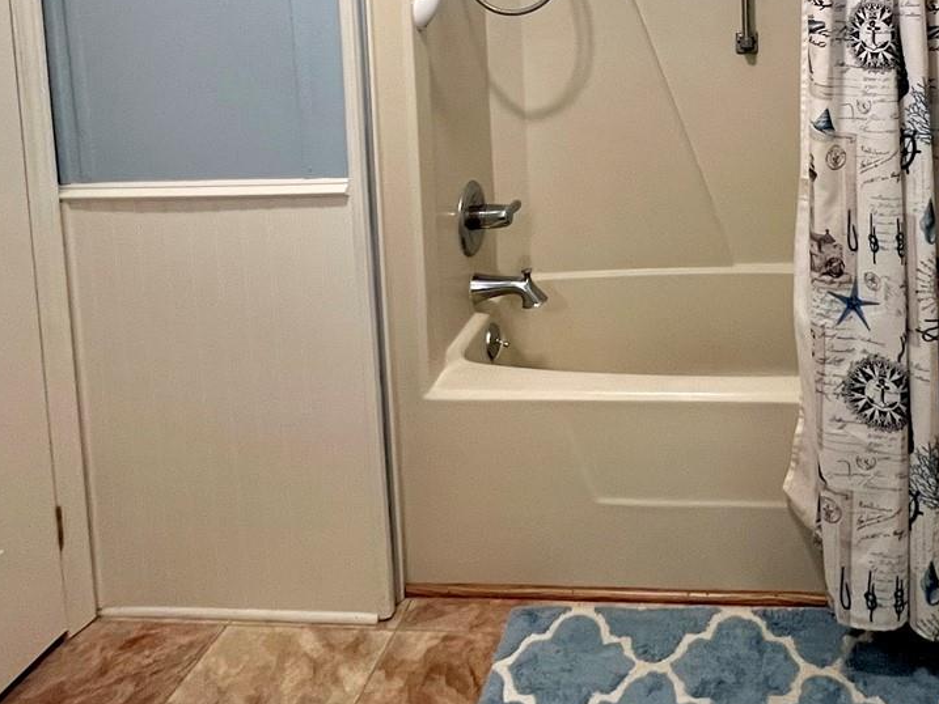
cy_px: 14
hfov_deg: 58.6
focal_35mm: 29
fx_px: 787
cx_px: 699
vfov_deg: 42.3
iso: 320
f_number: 1.8
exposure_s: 1/60
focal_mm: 1.57
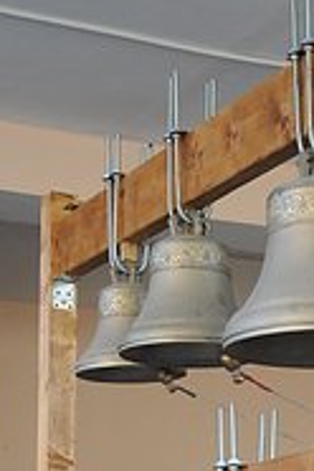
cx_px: 362
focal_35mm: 116
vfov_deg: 16.9
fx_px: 1518
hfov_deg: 11.6
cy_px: 550
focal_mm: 24
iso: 640
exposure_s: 1/30
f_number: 8
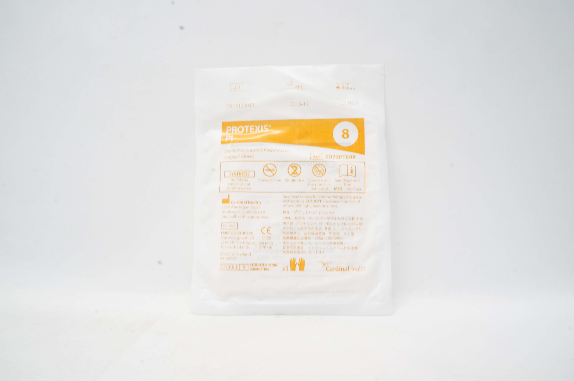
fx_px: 430
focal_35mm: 27
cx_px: 287
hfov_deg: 67.4
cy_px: 190
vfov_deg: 47.8
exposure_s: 1/13
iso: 1600
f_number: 20
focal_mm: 18
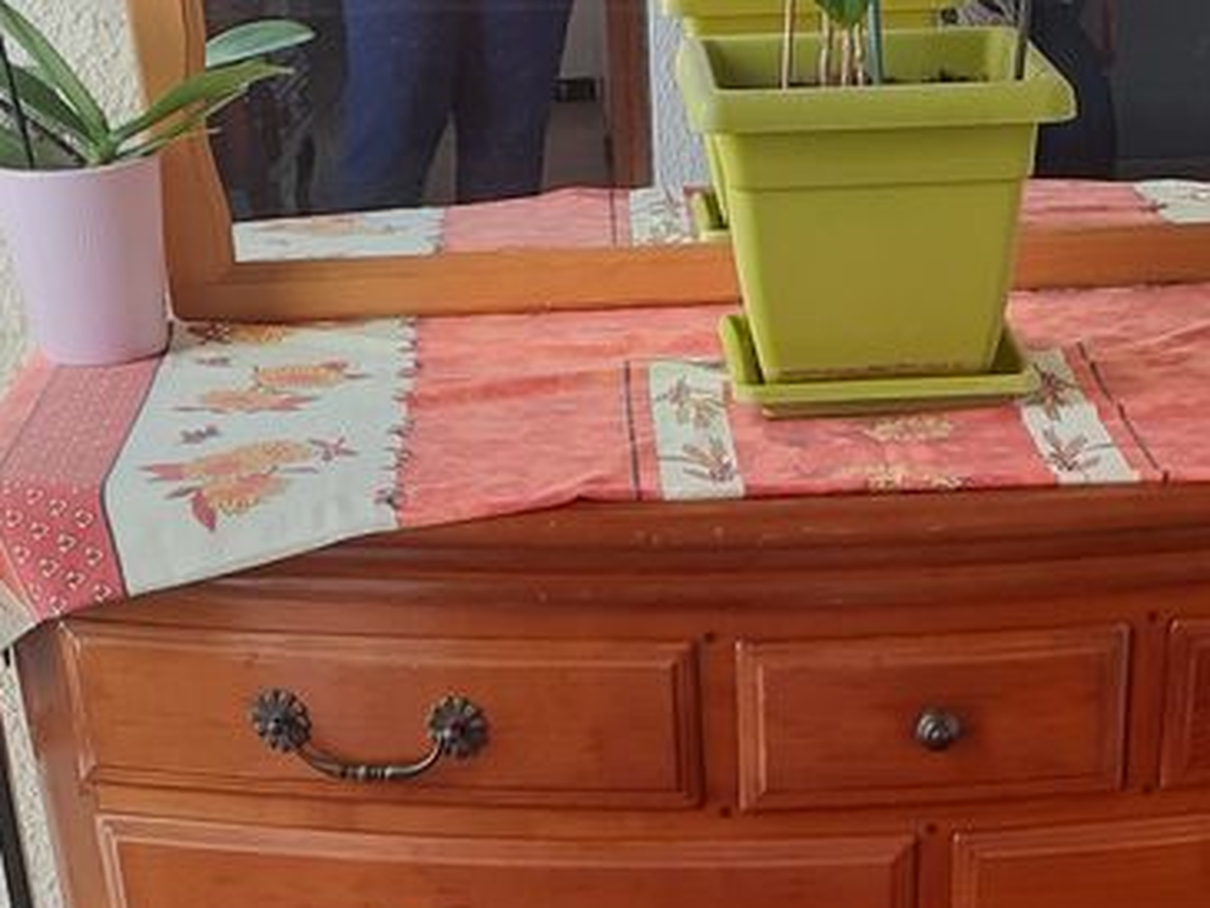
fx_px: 2588
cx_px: 802
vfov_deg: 18.3
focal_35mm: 74
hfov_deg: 26.2
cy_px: 1239
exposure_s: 1/100
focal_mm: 3.6
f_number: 1.9
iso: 50
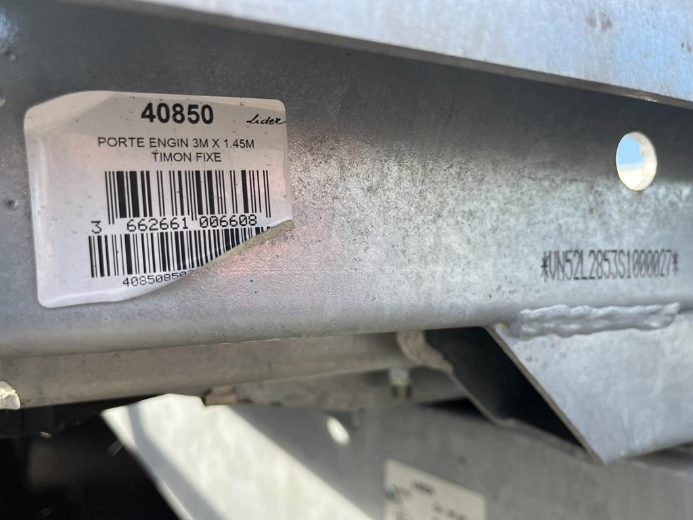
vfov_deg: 53.1
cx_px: 346
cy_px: 260
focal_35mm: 26
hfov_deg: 67.3
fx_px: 521
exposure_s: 1/532
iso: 50
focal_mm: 5.1
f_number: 1.6
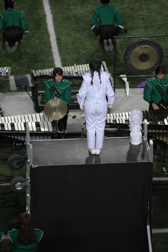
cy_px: 126
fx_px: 2103
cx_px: 84
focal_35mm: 300
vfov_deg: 6.9
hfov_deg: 4.6
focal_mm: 200
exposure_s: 1/60
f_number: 2.8
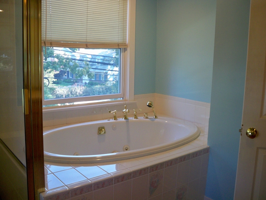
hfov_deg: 52.6
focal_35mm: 35
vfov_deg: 40.7
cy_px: 100
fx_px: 269
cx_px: 133
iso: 160
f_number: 3.1
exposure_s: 1/60
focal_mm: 6.3
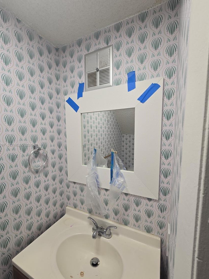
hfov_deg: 85.6
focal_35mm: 14
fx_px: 113
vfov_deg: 102.0
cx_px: 99
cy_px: 145
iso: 80
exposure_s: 1/120
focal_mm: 2.2
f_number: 2.2
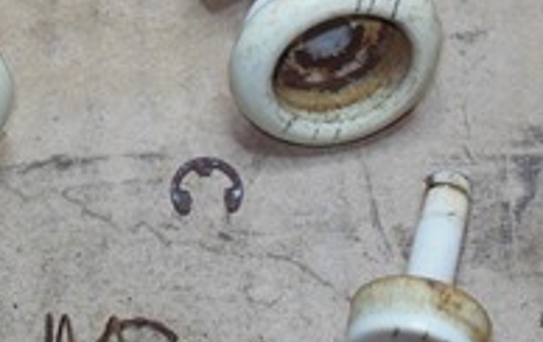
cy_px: 45
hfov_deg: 19.5
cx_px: 64
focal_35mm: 105
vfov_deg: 12.4
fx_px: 1557
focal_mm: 7.7
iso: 125
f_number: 3.8
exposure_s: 1/30
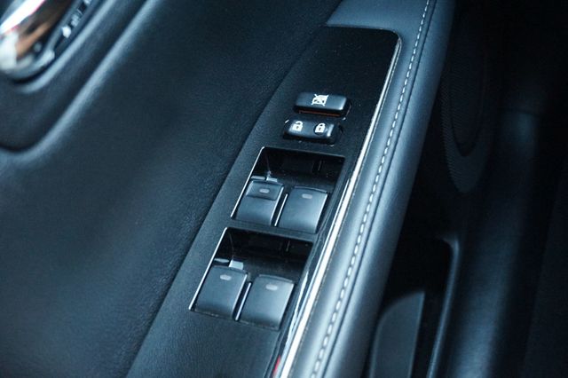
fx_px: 710
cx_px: 284
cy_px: 189
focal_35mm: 45
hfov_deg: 43.6
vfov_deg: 29.8
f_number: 5
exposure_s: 1/20
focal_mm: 30
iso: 3200
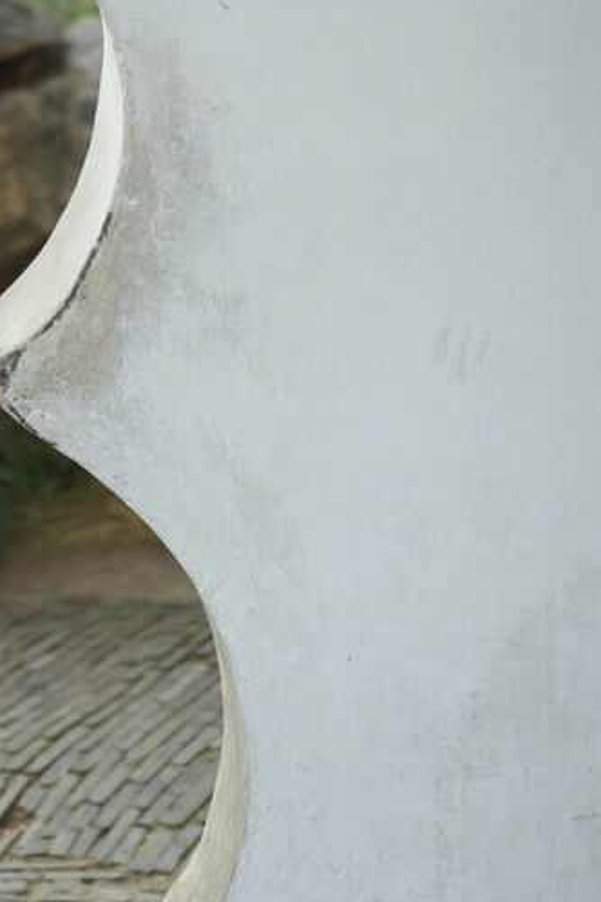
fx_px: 6736
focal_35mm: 269
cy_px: -187
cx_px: -22
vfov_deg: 7.6
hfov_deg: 5.1
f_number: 1.4
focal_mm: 85
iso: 100
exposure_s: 1/250
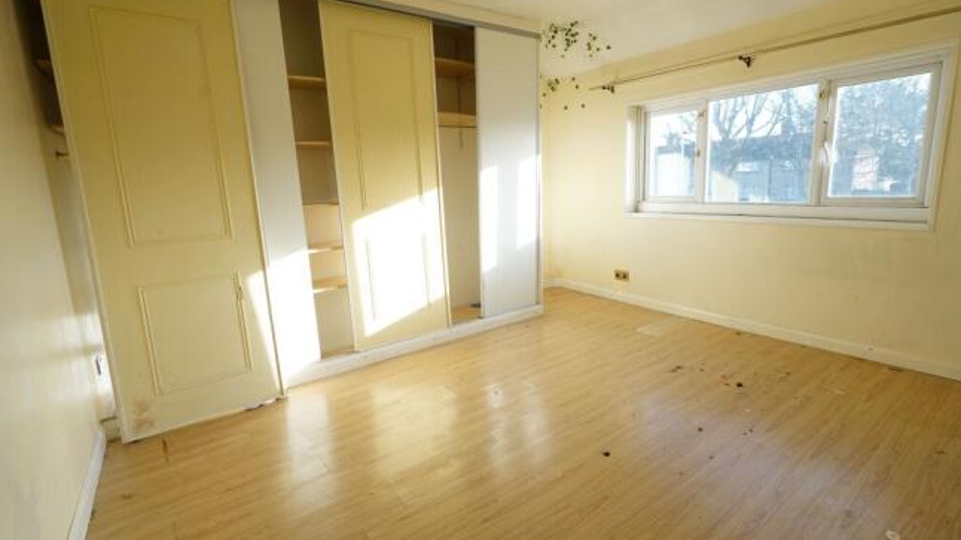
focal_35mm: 17
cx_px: 480
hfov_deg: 95.9
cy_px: 258
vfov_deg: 63.9
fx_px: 433
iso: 500
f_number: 5.6
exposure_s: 1/250
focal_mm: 16
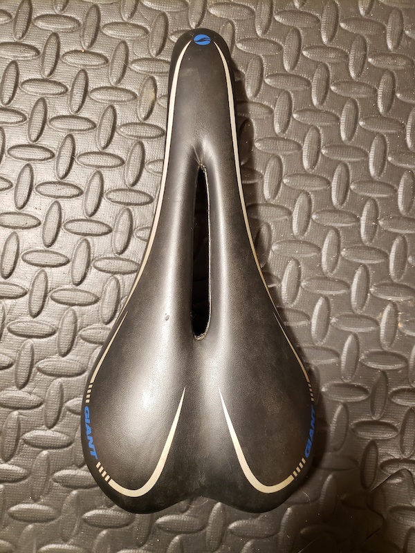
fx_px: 416
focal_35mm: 26
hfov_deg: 53.1
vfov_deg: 67.3
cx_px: 208
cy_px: 276
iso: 320
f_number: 1.5
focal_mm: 4.3
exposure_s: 1/10
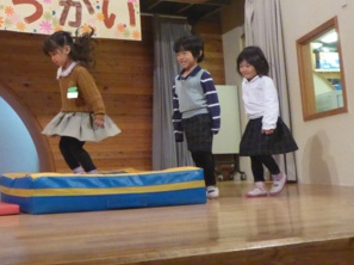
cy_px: 111
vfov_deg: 42.7
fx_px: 337
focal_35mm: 33
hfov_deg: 55.4
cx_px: 172
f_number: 3.3
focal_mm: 4.9
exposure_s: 1/200
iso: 1600
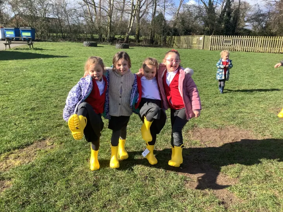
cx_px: 142
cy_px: 106
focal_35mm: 31
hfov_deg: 58.4
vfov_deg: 45.4
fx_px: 253
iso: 25
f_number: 2.4
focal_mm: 3.3
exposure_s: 1/668
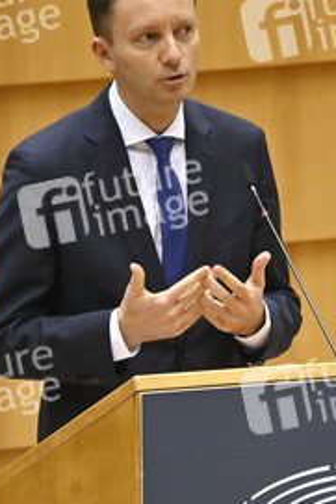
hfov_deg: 1.6
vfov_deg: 2.3
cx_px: 168
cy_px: 298
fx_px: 12401
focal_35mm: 887
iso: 5000
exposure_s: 1/640
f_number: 6.3
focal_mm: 600
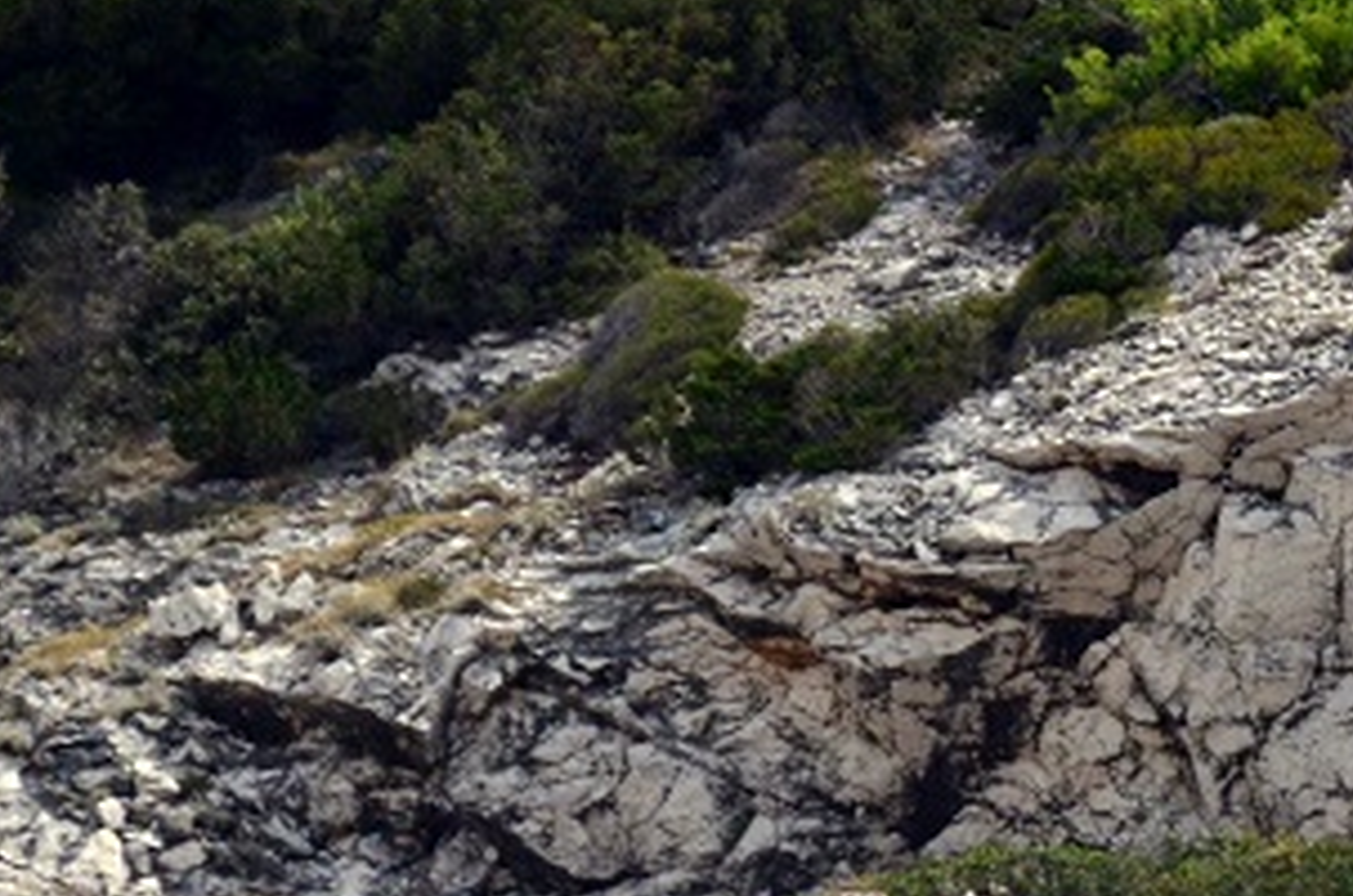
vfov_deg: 1.1
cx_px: 1608
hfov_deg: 1.7
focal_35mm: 1194
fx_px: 44780
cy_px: 851
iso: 1000
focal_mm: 240
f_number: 5.3
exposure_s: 1/8000
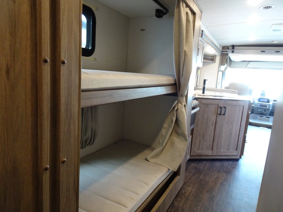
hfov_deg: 71.6
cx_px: 142
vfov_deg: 56.8
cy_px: 106
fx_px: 196
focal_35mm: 24
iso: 400
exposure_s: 1/30
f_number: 3.5
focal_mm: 4.1
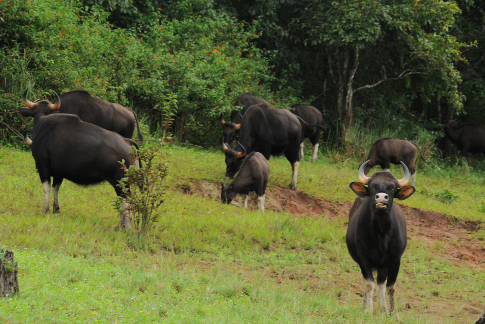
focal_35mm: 278
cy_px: 162
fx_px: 3739
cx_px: 242
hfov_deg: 7.4
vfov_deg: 5.0
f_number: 7.1
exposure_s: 1/200
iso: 400
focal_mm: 185
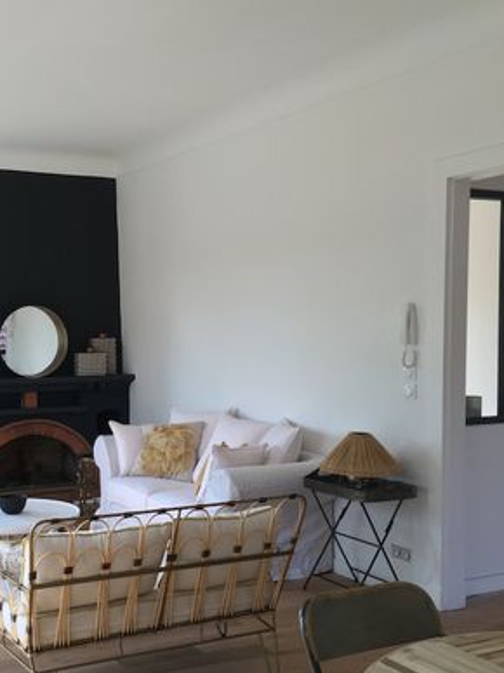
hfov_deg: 31.6
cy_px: 407
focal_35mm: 45
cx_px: 127
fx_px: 874
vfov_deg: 41.9
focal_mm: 4.15
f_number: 2.2
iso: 40
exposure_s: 1/100
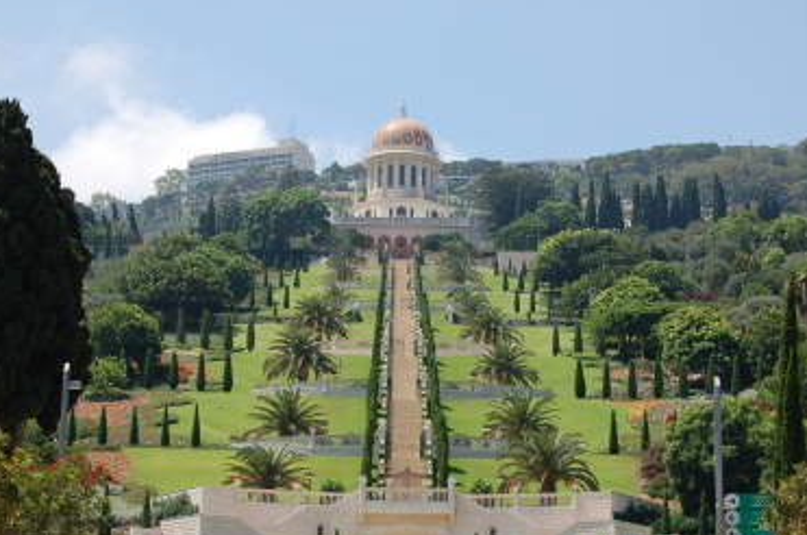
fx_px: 2116
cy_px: 281
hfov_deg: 21.6
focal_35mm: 95
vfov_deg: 14.4
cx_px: 414
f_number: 9
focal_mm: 55
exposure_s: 1/320
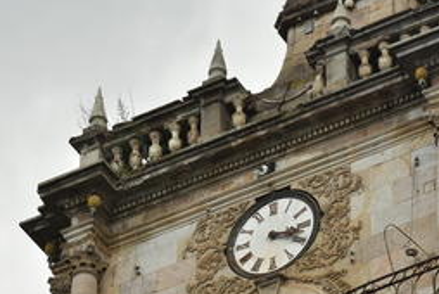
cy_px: 244
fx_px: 3247
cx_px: 263
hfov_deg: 7.7
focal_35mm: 266
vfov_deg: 5.2
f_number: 9
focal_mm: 90
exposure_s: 1/400
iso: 320
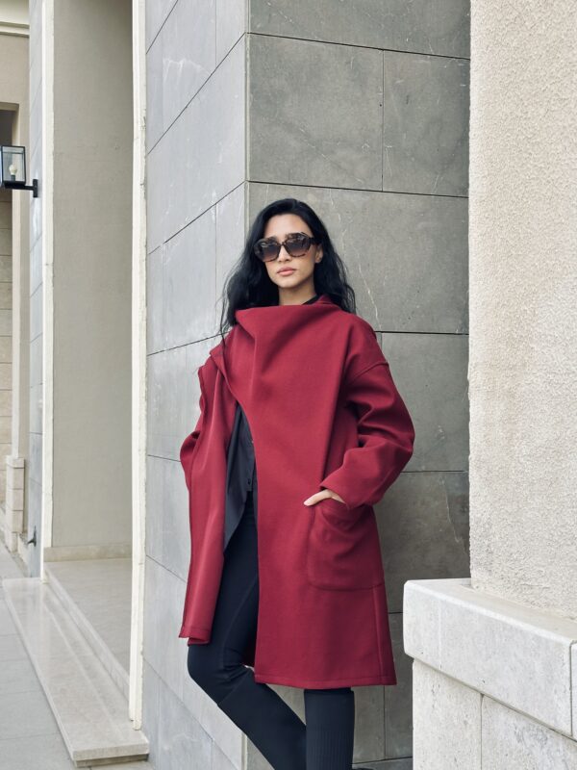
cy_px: 385
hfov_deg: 30.3
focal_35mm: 48
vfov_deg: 39.7
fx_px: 1067
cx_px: 288
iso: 64
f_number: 1.78
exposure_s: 1/668
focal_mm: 6.86
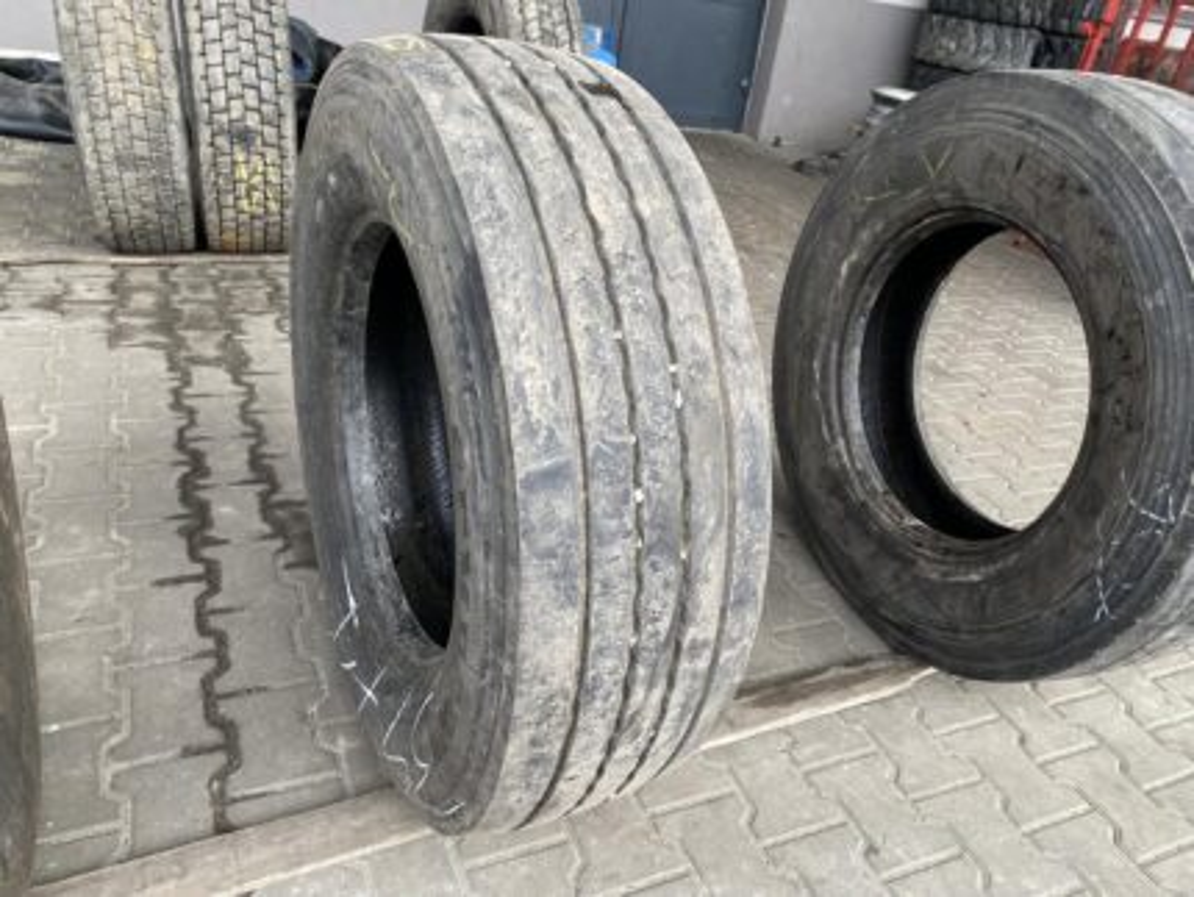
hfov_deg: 67.3
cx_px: 597
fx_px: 897
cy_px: 448
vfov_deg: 53.1
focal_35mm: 26
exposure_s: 1/122
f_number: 1.8
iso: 64
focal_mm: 4.25
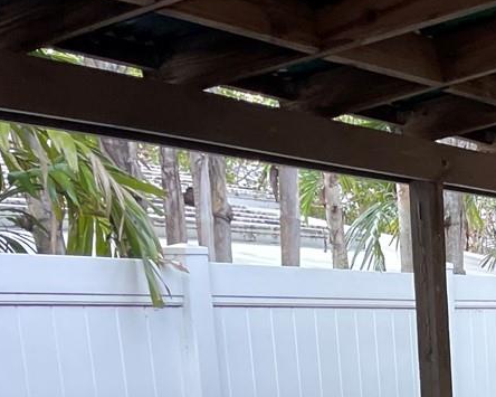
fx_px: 1292
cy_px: 640
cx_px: 762
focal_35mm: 88
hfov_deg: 18.9
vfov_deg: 15.7
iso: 320
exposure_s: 1/60
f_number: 1.6
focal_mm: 5.1
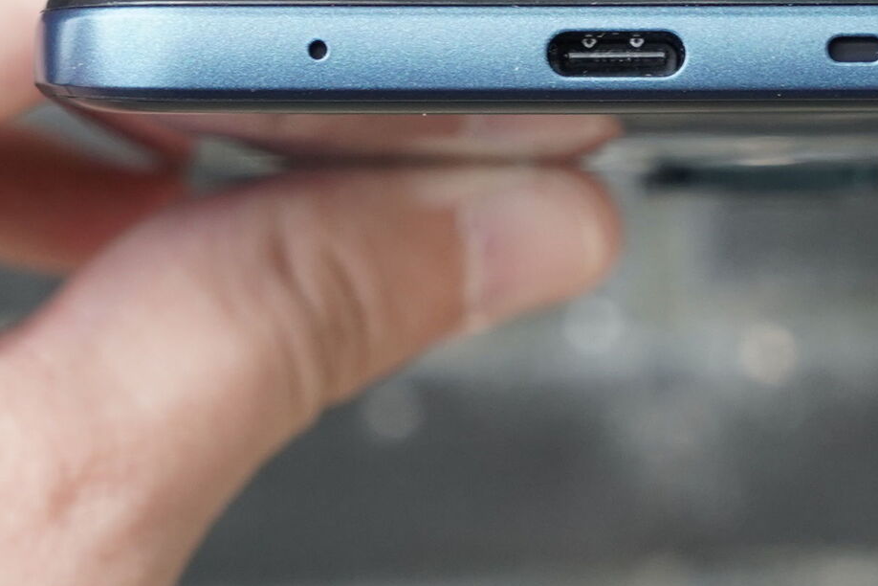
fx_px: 2244
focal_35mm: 92
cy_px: 83
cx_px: 611
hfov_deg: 22.0
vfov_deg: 14.7
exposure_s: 1/125
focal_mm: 44
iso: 1000
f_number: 8
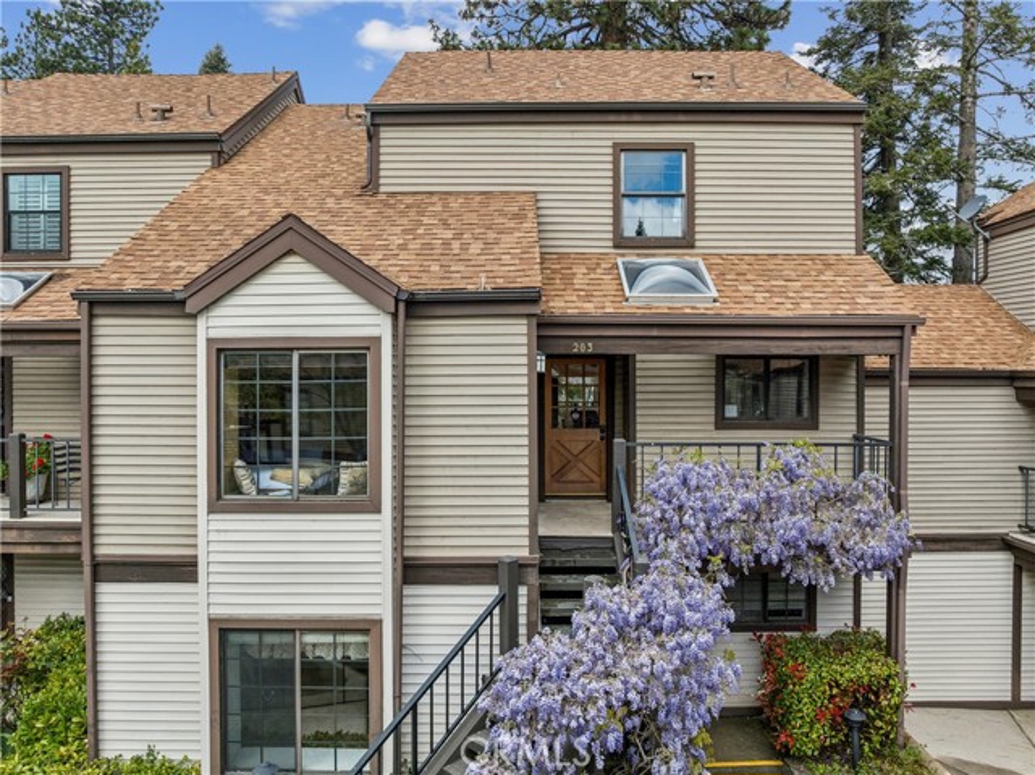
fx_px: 717
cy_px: 388
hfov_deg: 71.6
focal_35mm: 24
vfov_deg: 56.8
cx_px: 518
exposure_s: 1/400
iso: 260
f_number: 2.8
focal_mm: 12.3
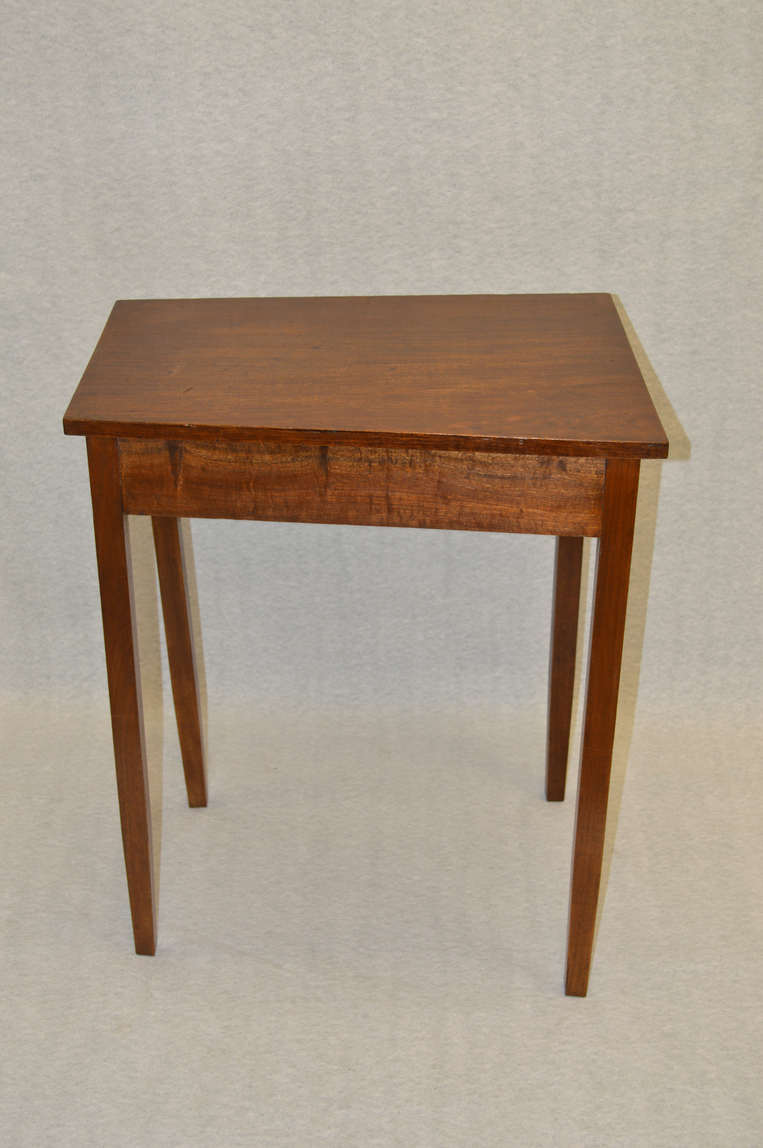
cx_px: 382
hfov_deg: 28.0
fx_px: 1529
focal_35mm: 48
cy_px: 574
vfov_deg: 41.1
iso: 200
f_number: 5.6
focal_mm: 32
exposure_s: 1/50
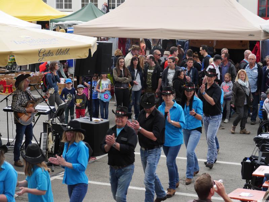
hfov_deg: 23.8
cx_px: 134
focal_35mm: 82
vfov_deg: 18.0
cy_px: 101
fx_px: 637
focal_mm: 41
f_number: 5.6
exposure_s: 1/160
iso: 200
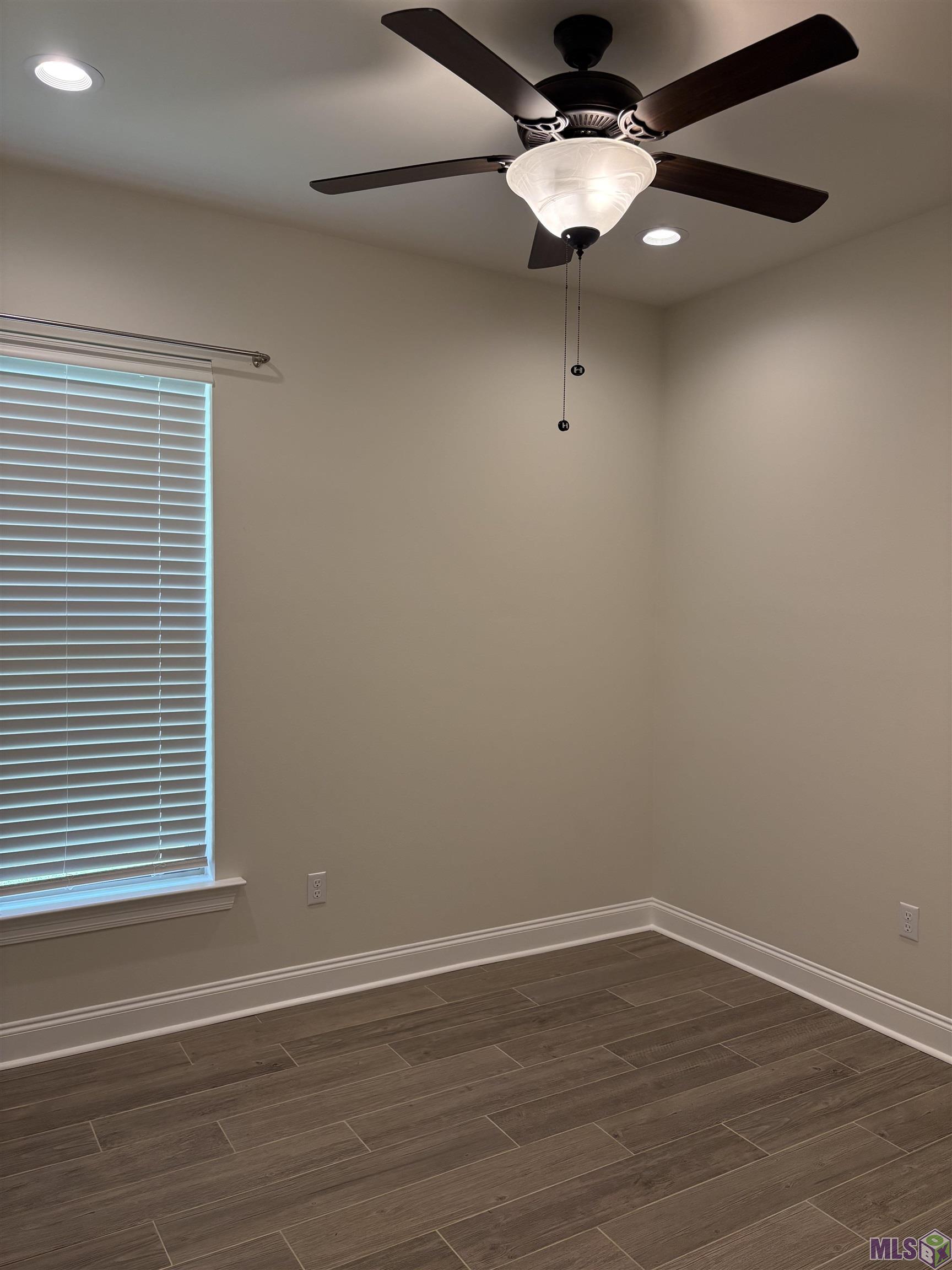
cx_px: 476
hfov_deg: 53.1
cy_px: 635
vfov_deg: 67.3
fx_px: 953
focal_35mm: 26
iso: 125
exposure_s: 1/184
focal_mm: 5.96
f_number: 1.6
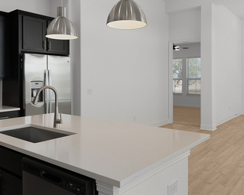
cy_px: 78
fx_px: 231
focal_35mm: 32
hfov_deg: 55.6
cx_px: 130
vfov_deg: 45.5
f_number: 9
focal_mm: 17
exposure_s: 1/25
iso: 100
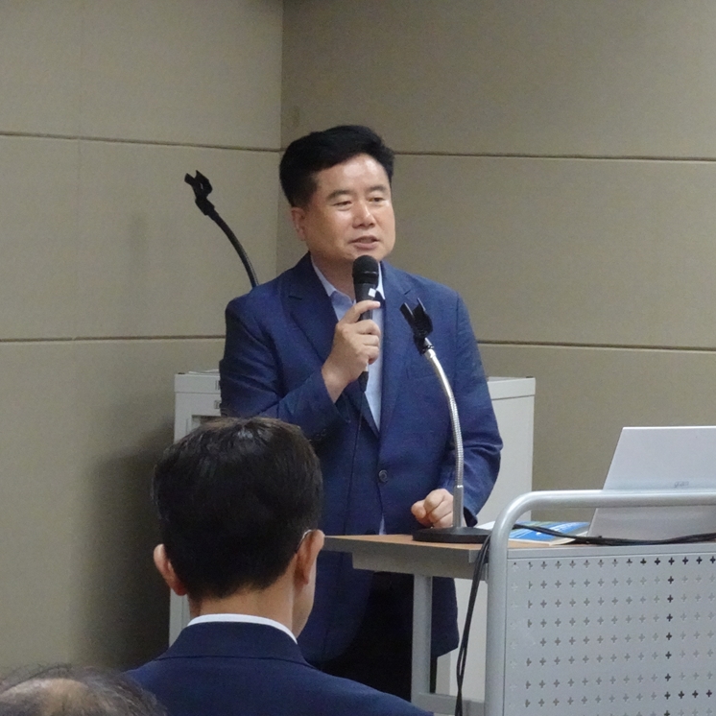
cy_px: 359
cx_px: 422
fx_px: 5546
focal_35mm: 237
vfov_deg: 7.4
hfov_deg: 7.4
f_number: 6.3
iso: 2500
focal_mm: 31.23
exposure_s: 1/80
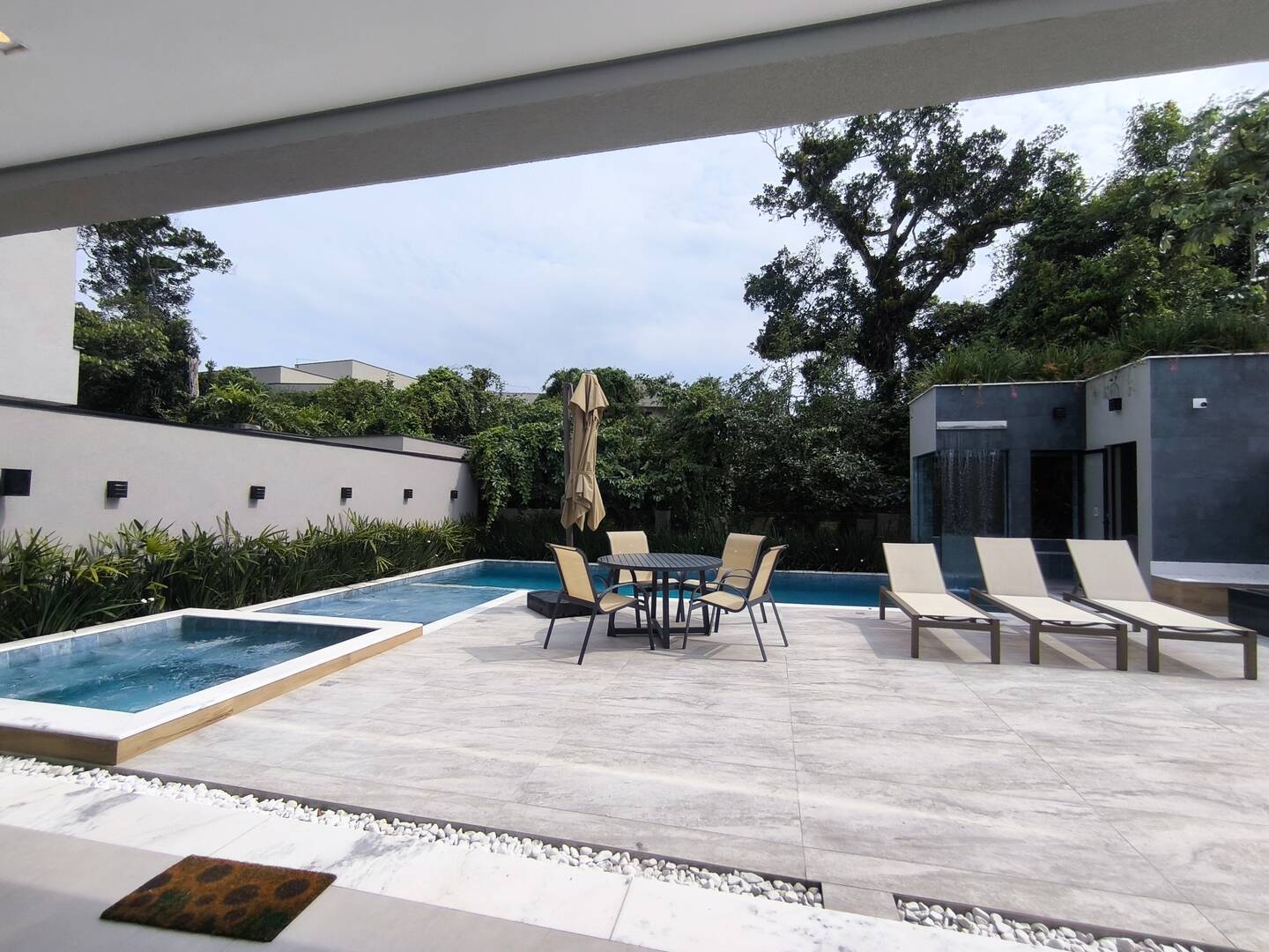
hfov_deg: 94.5
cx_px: 634
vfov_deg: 78.1
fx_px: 587
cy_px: 476
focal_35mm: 16
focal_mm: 1.65
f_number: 2.2
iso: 50
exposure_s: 1/1957
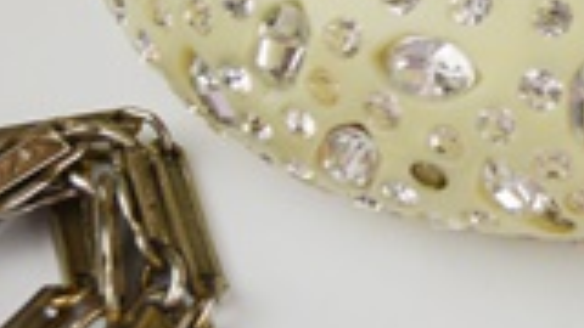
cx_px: 938
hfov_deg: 10.9
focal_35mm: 188
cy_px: -109
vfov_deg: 6.4
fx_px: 2911
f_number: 7.1
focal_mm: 32
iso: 200
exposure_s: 1/200
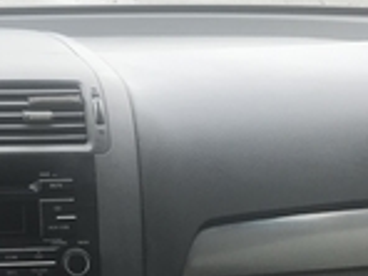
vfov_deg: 12.2
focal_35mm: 121
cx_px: -70
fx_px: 1286
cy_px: 179
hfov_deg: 15.7
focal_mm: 3.99
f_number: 1.8
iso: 20
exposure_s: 1/266
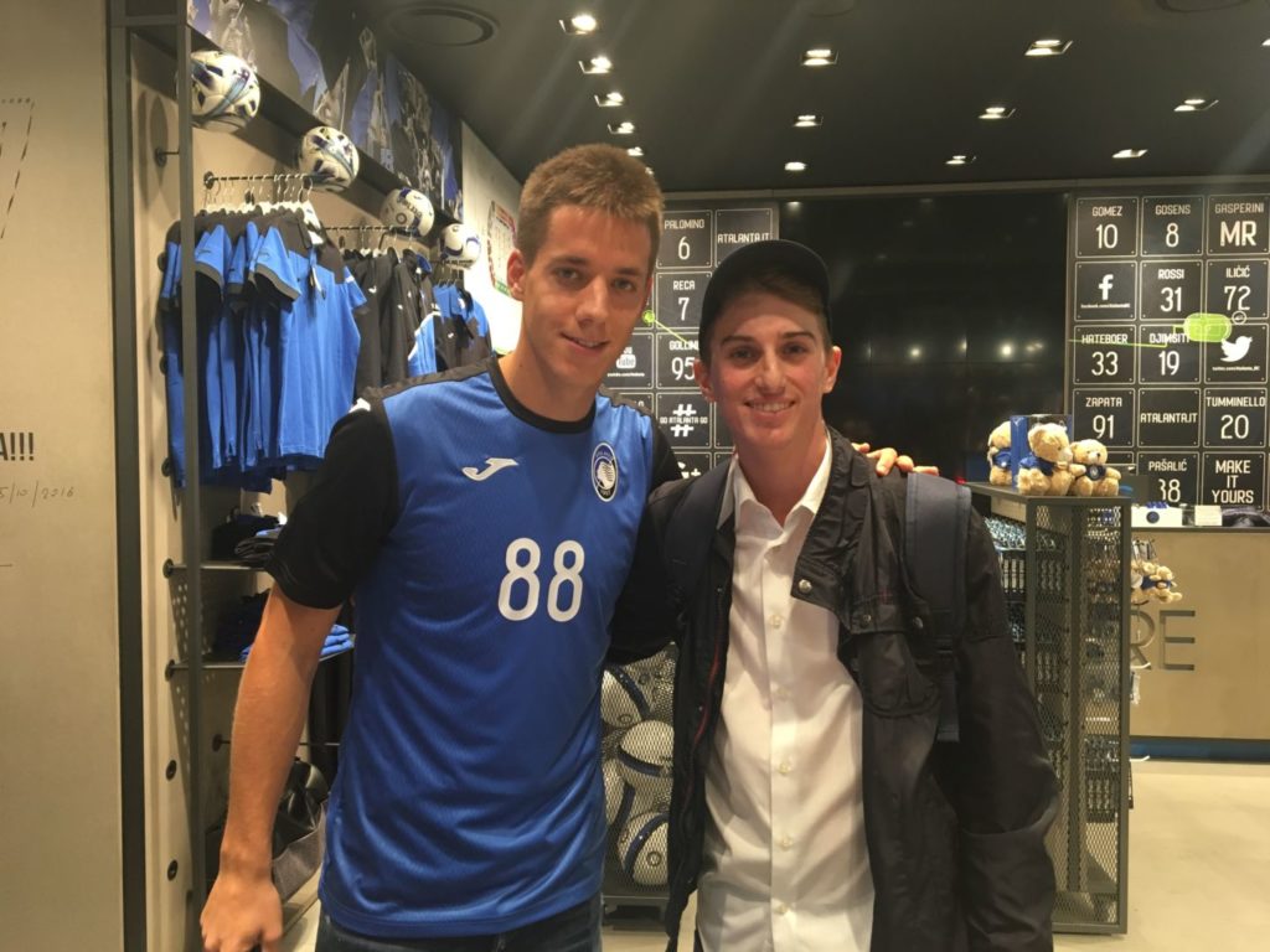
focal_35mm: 29
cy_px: 476
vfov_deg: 48.2
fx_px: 1064
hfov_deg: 61.7
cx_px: 635
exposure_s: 1/33
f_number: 2.2
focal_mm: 4.15
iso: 125
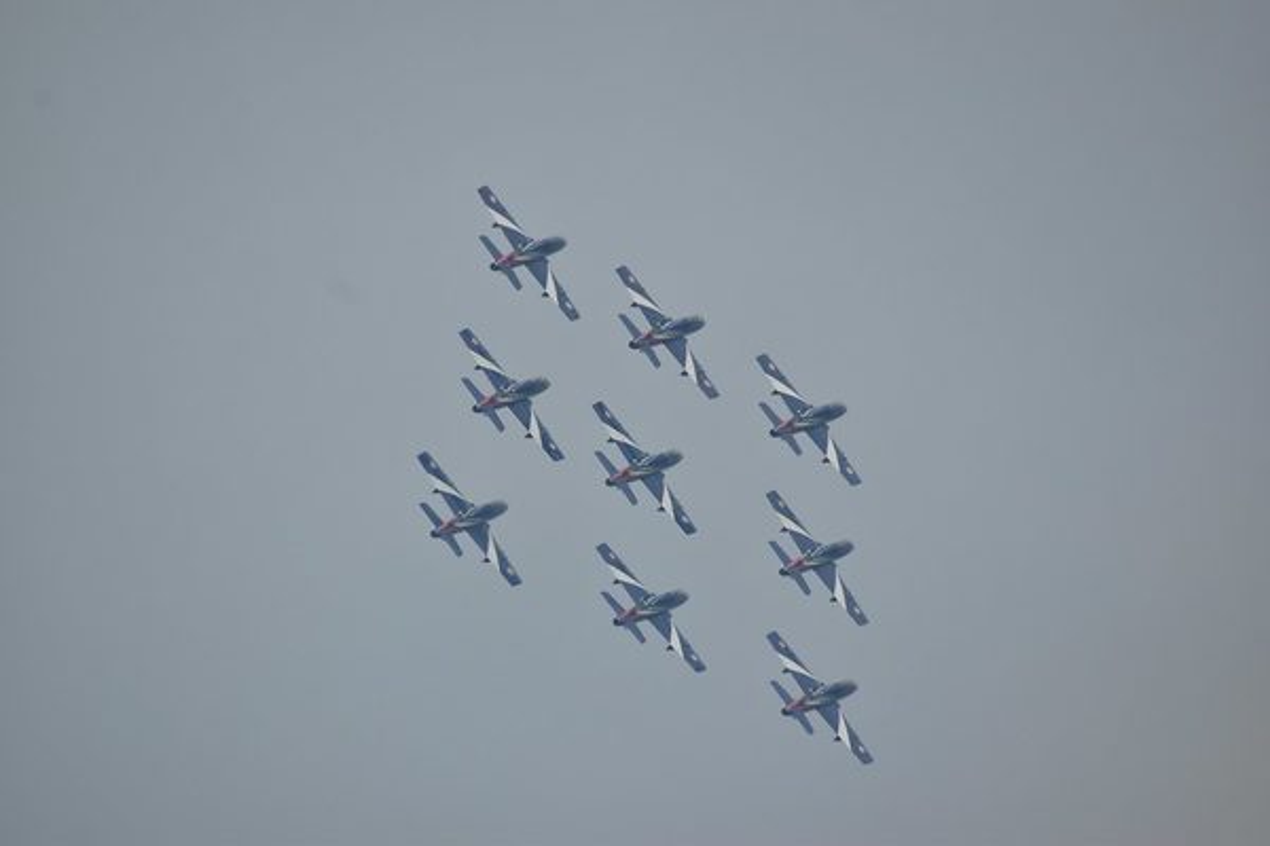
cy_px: 423
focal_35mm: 750
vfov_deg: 1.8
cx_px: 635
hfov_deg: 2.7
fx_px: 26456
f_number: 9
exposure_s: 1/1600
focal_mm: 500
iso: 500
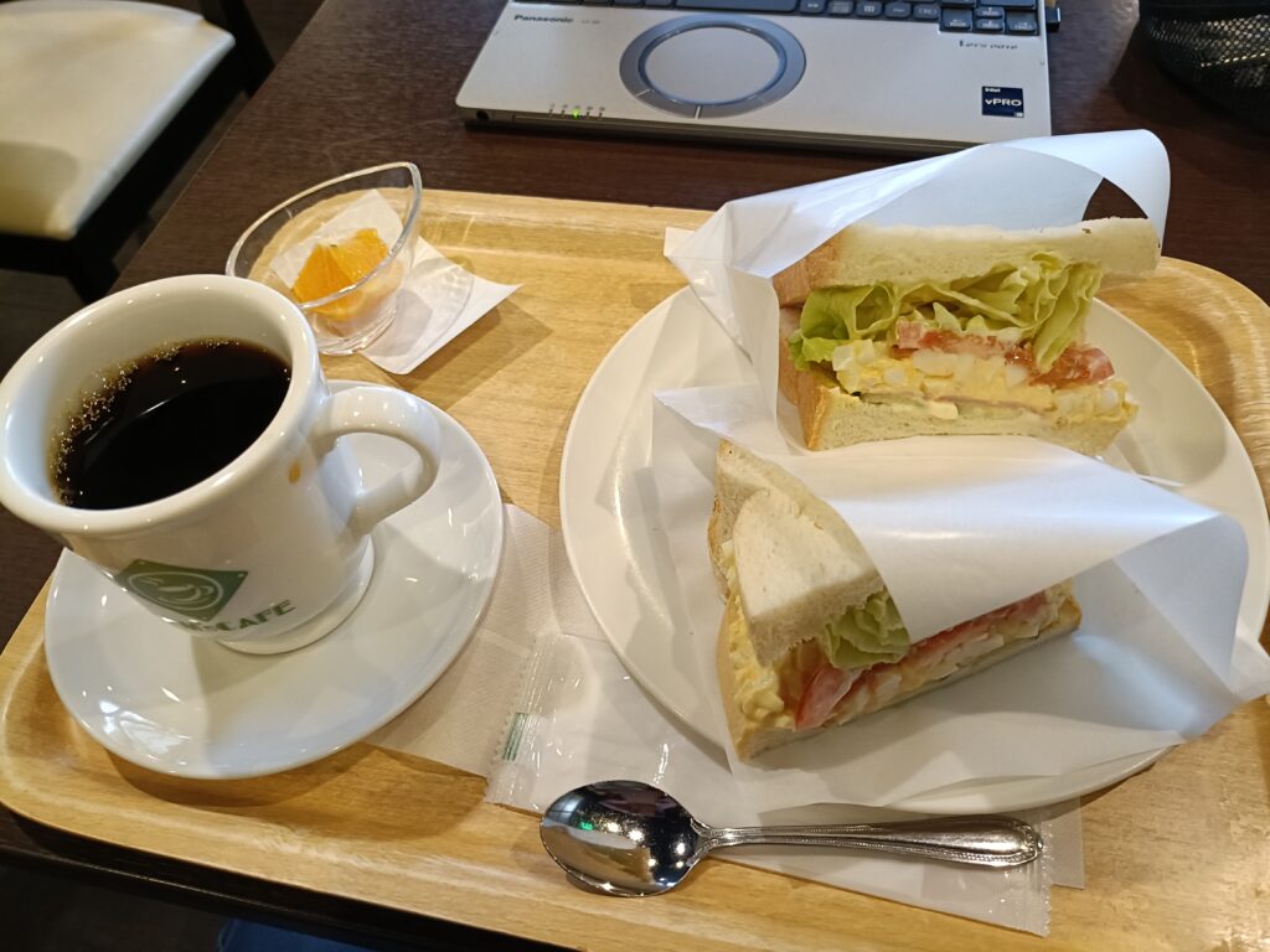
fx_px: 917
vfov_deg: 54.9
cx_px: 635
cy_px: 476
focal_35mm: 25
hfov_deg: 69.4
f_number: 1.7
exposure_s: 1/60
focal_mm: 4.7
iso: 1250
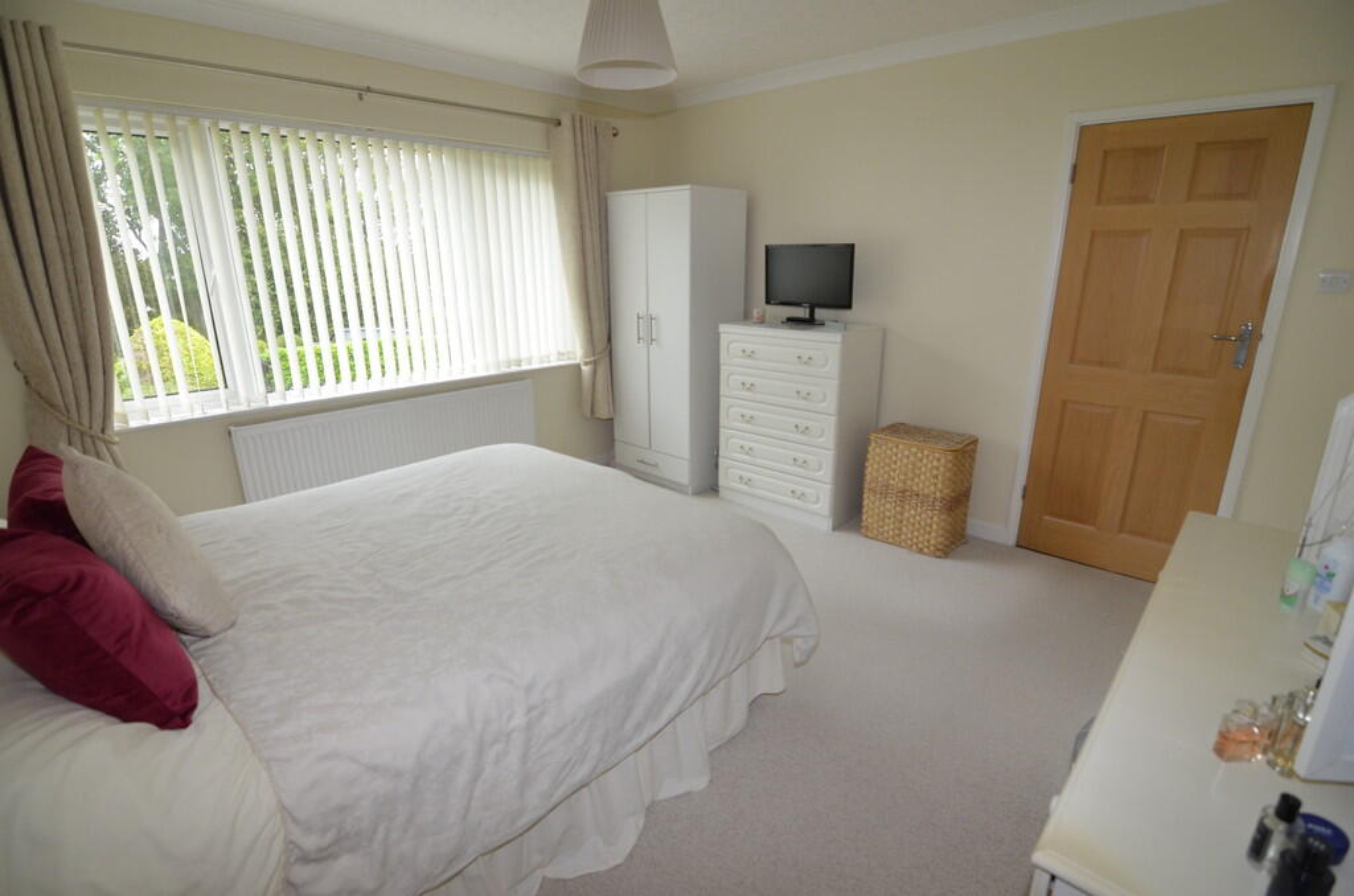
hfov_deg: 95.1
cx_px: 677
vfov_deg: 71.8
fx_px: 619
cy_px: 448
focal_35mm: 16
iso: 800
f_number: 4
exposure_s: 1/60
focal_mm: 11
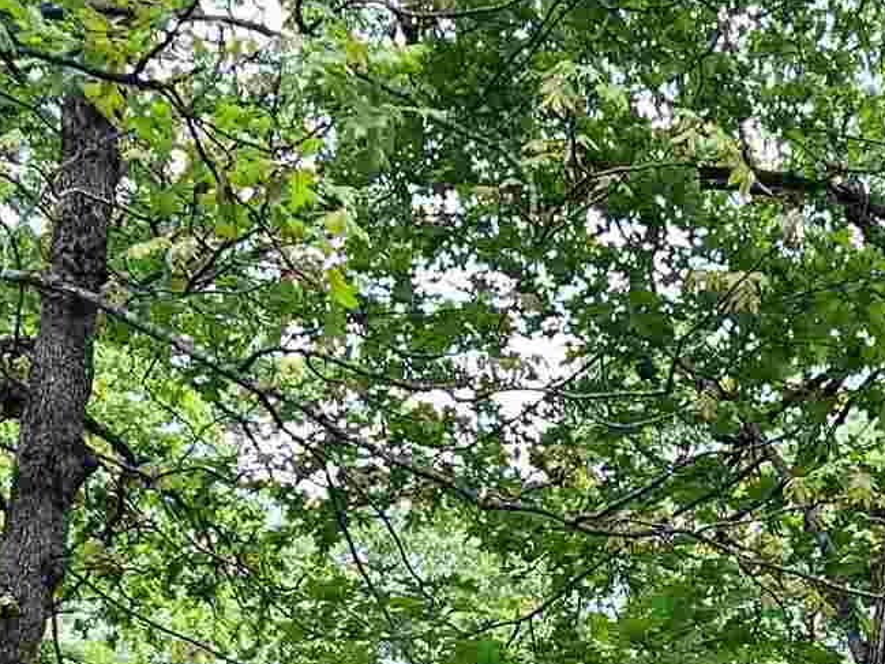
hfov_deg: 16.0
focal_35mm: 123
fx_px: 3145
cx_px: 630
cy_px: 815
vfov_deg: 11.8
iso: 50
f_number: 1.5
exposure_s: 1/445
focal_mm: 5.7
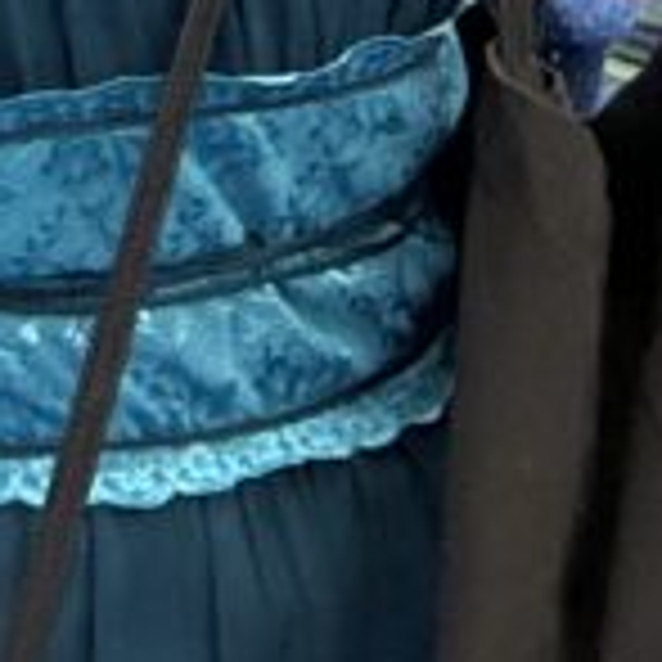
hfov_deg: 9.9
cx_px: -766
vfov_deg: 9.2
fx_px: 3462
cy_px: -1189
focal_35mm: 160
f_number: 1.5
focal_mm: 5.7
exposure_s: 1/100
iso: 125
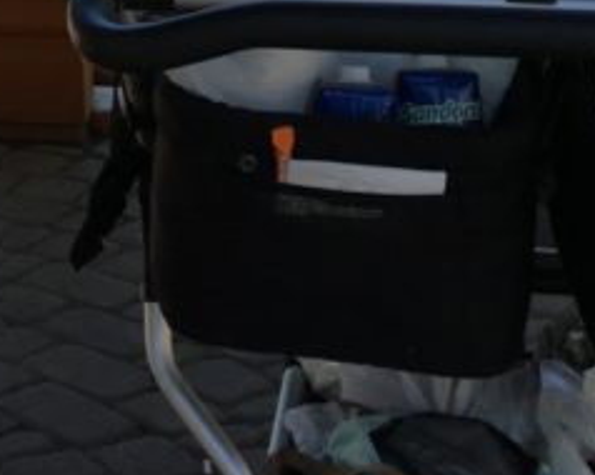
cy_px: -338
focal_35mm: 122
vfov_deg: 11.8
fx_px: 2147
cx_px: -238
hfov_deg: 14.9
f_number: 2.2
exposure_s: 1/223
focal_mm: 4.15
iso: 25
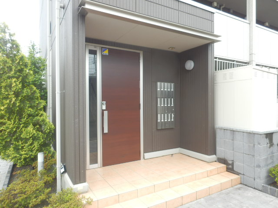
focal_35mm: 24
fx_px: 193
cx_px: 139
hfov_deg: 71.6
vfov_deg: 56.8
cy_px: 104
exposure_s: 1/30
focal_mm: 4.2
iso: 80
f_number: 3
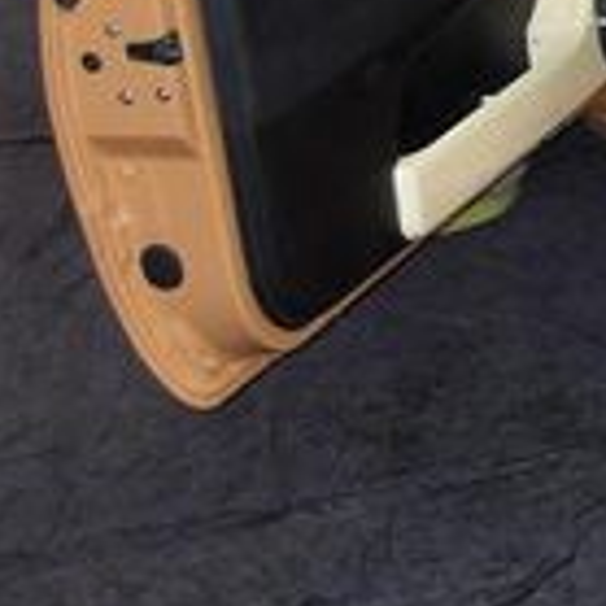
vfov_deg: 15.1
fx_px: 2258
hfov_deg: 12.5
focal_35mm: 114
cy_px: 70
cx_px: 1378
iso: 200
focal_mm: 6
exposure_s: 1/45
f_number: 2.8
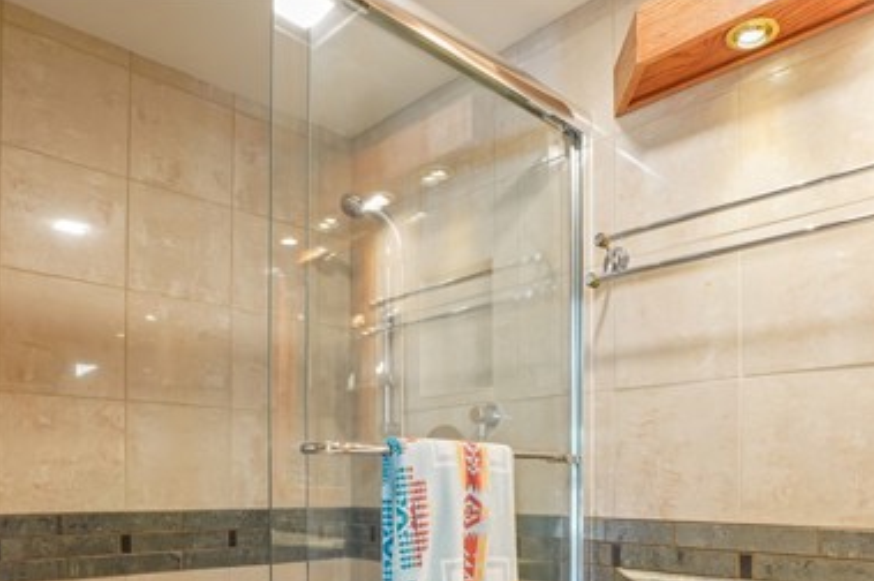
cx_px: 457
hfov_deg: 67.4
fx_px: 655
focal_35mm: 27
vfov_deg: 45.0
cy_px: 482
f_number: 8
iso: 1600
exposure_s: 1/8
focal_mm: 16
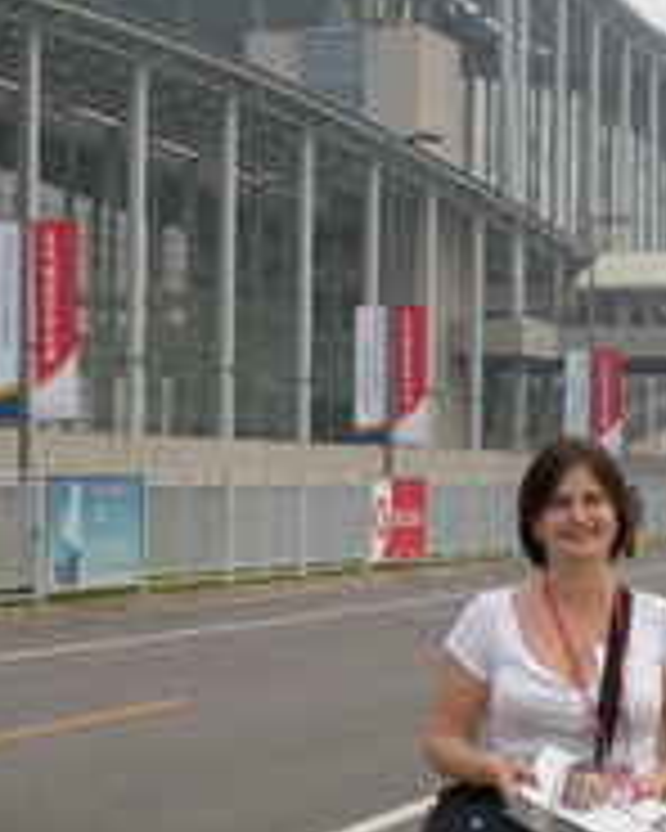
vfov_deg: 19.1
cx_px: 243
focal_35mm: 100
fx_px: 2464
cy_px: 537
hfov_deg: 15.4
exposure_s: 1/177
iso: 50
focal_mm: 6.3
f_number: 3.1
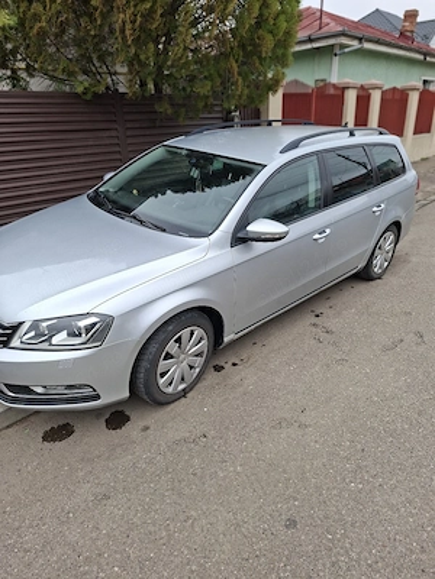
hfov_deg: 58.9
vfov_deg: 73.9
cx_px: 218
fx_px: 385
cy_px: 290
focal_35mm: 23
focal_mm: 5.54
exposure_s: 1/588
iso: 50
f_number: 1.8
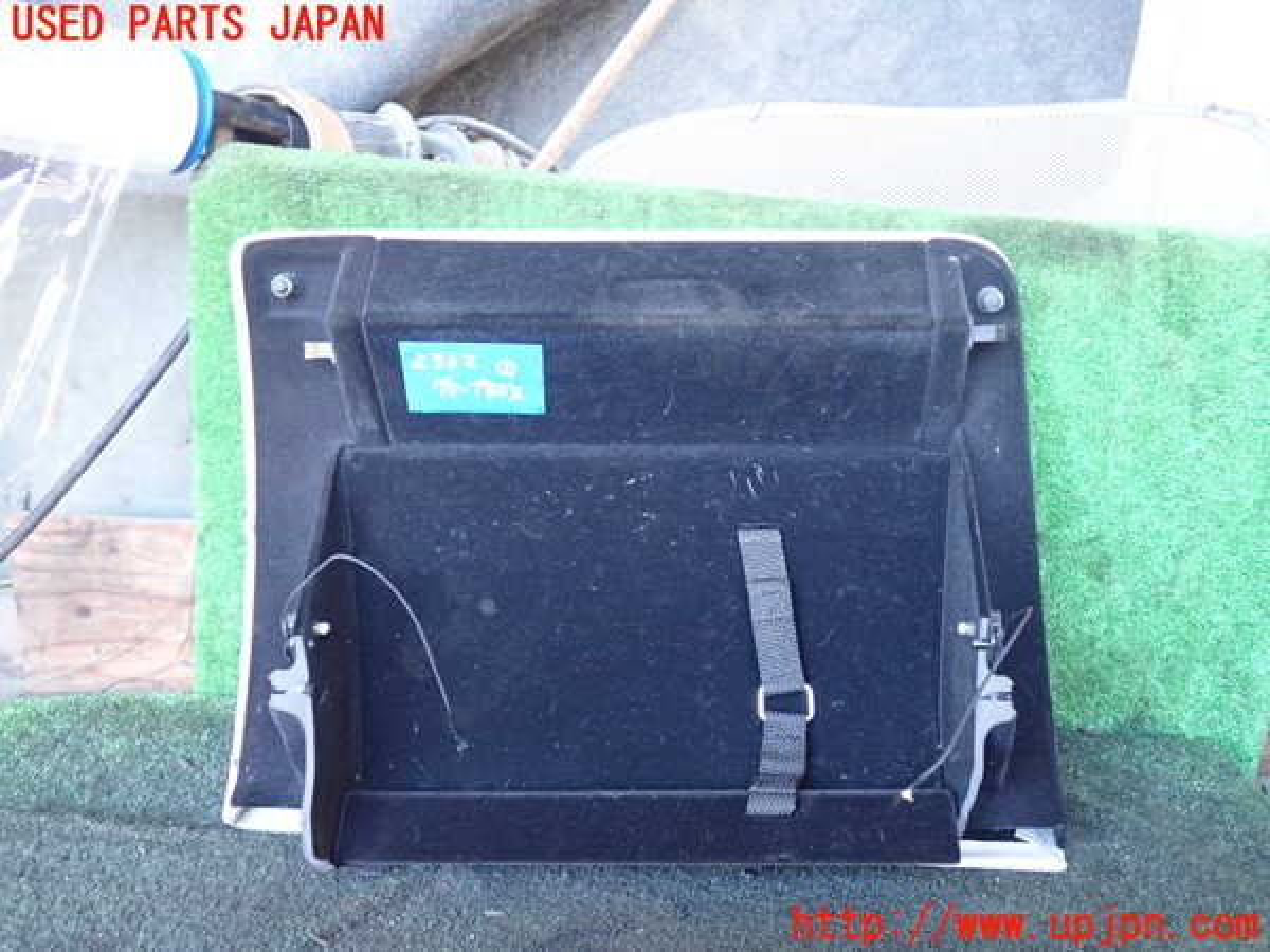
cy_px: 476
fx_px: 1101
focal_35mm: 30
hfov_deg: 60.0
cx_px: 635
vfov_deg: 46.8
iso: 500
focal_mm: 5.4
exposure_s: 1/30
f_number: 2.3
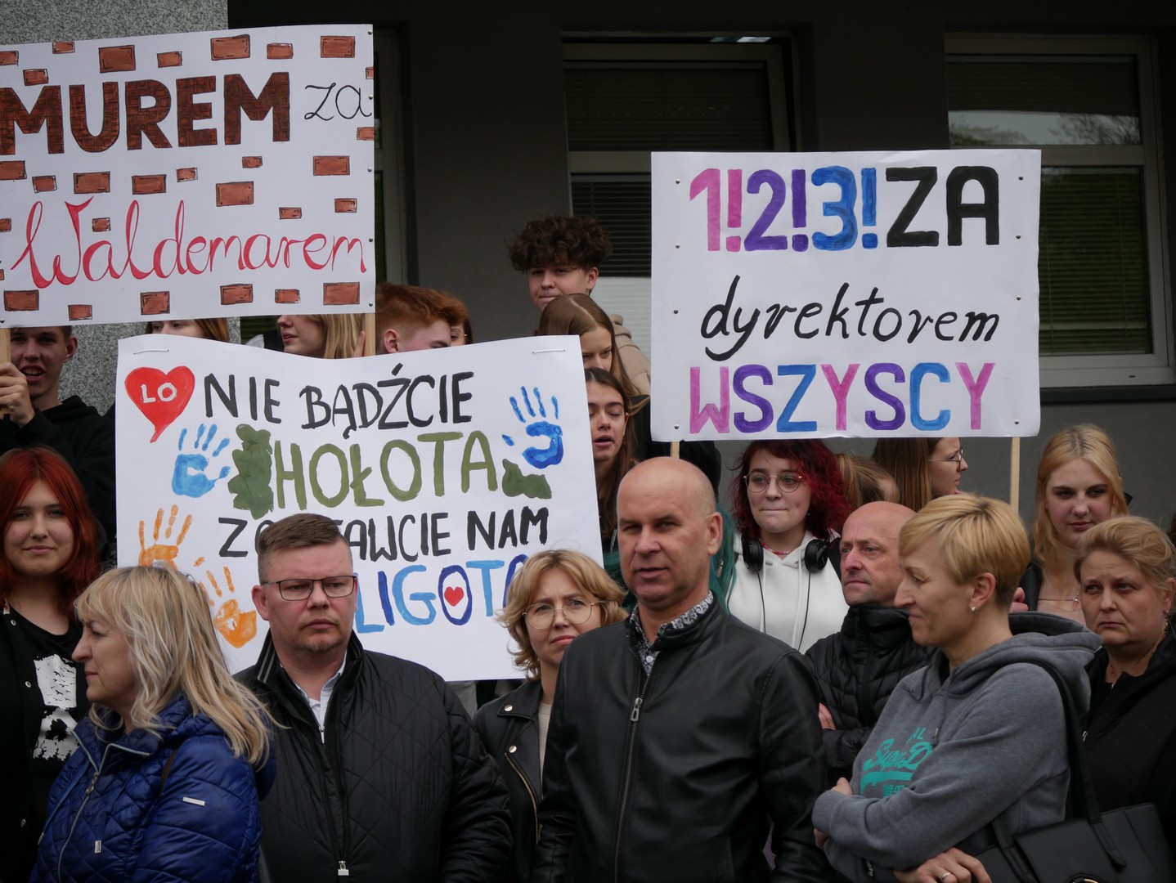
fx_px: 3059
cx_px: 588
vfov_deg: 16.4
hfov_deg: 21.8
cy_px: 442
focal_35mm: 90
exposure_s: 1/800
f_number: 4
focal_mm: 45
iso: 200
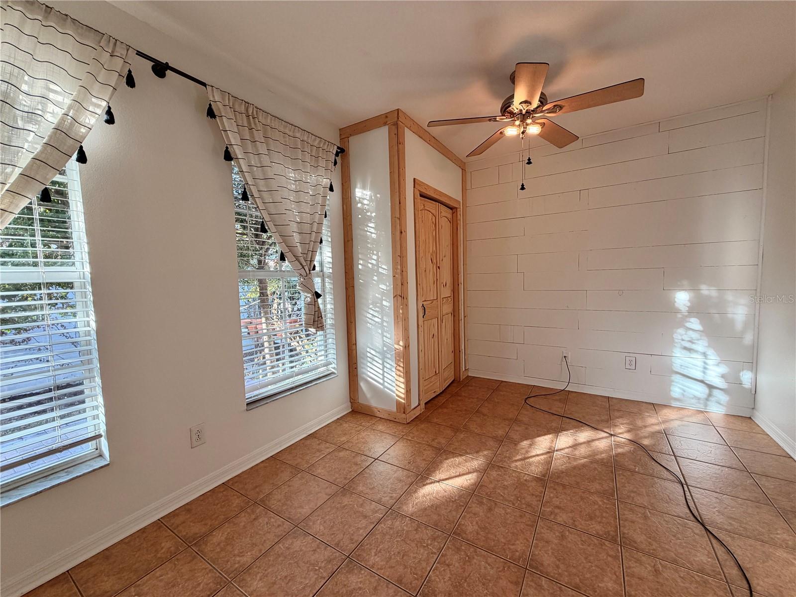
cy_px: 298
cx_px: 398
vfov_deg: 85.7
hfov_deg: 102.1
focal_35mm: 14
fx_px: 322
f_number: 2.2
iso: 80
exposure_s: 1/120
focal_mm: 2.22
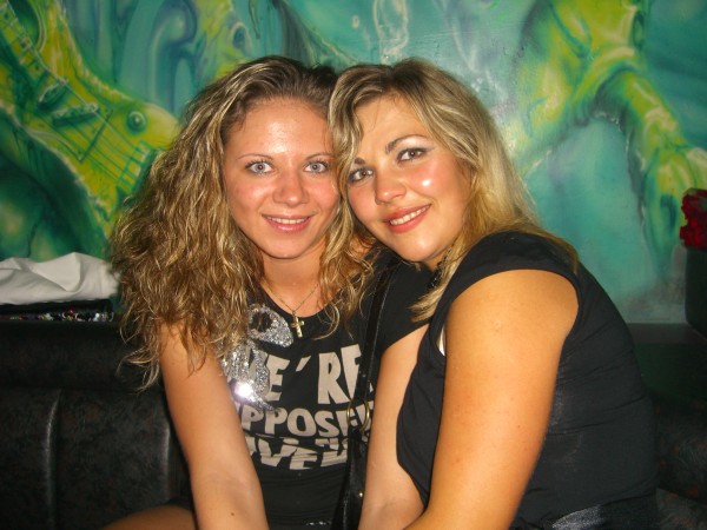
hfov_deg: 49.0
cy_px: 265
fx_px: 776
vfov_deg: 37.7
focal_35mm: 38
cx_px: 354
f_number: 2.8
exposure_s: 1/60
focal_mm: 7.9
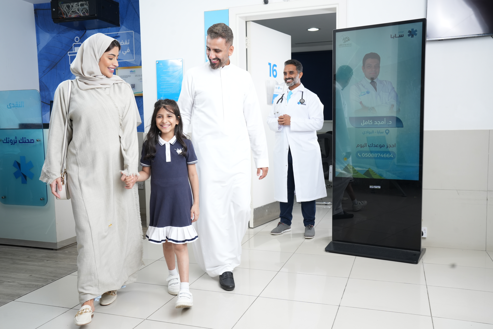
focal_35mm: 33
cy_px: 164
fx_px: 452
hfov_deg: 57.2
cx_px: 246
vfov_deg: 40.0
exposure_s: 1/160
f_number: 7.1
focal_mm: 33
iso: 640
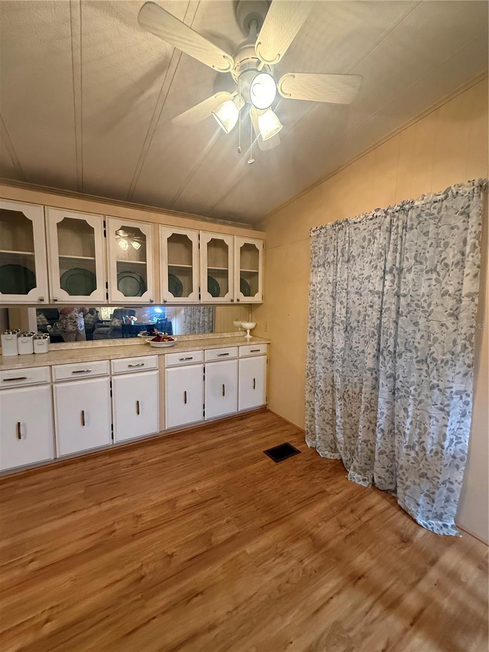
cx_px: 244
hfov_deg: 85.7
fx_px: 264
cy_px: 326
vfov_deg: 102.1
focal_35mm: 14
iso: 640
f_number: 2.2
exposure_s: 1/60
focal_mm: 2.22
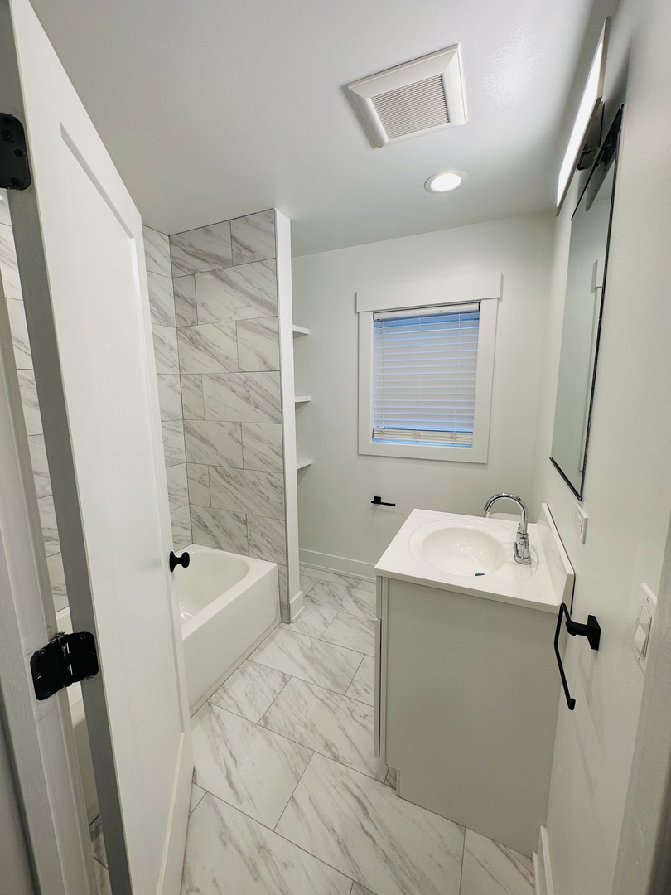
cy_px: 448
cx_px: 336
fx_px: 362
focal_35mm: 14
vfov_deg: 102.1
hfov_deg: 85.7
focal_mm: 2.22
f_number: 2.2
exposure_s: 1/120
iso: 50
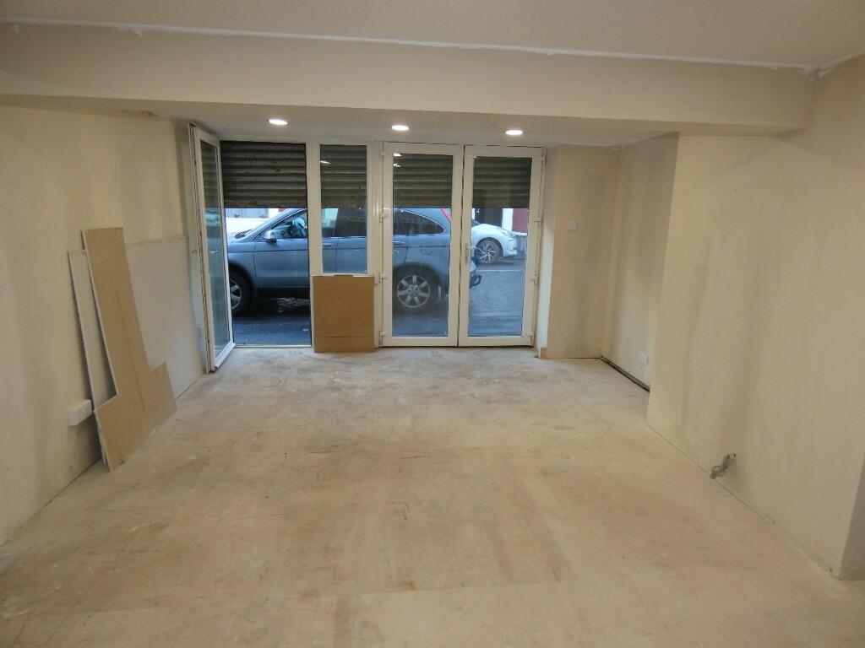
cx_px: 432
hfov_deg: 81.7
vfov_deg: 66.0
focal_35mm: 20
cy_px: 324
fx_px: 500
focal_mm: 3.6
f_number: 2.8
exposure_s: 1/60
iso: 160
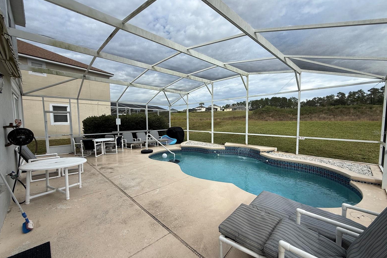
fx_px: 161
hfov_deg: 100.4
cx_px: 198
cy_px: 132
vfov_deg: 77.3
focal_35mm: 15
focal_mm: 2.22
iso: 50
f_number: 2.2
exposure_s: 1/779
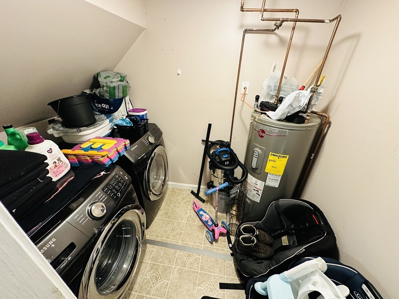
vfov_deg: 85.7
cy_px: 150
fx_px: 161
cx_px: 200
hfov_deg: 102.1
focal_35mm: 14
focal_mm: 2.22
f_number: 2.2
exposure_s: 1/60
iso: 500
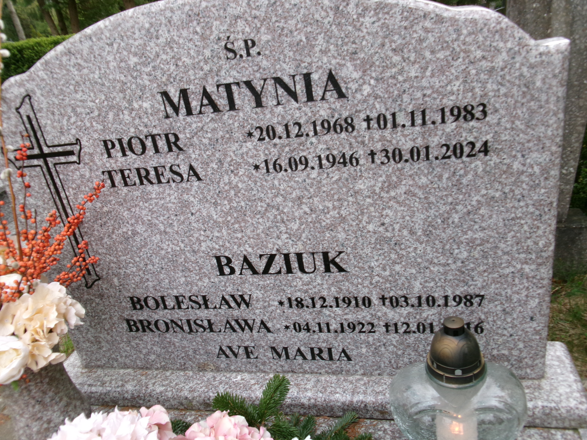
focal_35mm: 28
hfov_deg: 63.4
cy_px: 220
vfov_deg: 49.7
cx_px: 294
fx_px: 475
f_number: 3.9
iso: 100
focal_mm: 5.1
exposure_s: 1/100
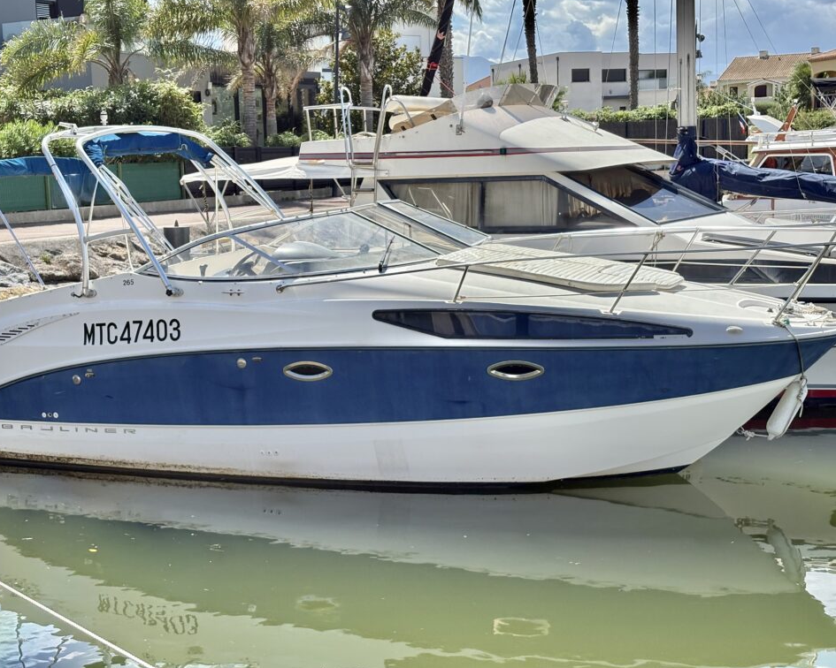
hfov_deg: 34.1
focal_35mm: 55
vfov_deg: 27.6
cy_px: 331
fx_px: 1361
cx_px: 384
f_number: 1.6
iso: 32
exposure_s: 1/2747
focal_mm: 5.96
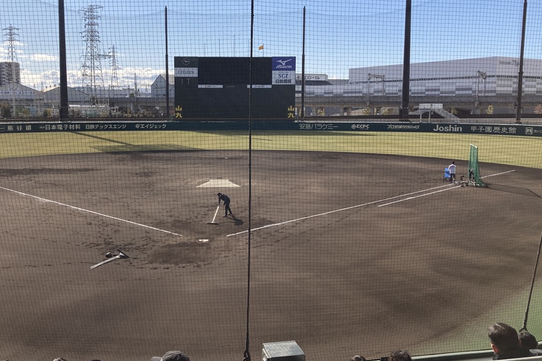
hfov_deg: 53.0
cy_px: 161
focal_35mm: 36
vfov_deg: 36.8
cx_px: 237
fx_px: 542
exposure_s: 1/3040
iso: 20
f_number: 1.8
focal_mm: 3.99
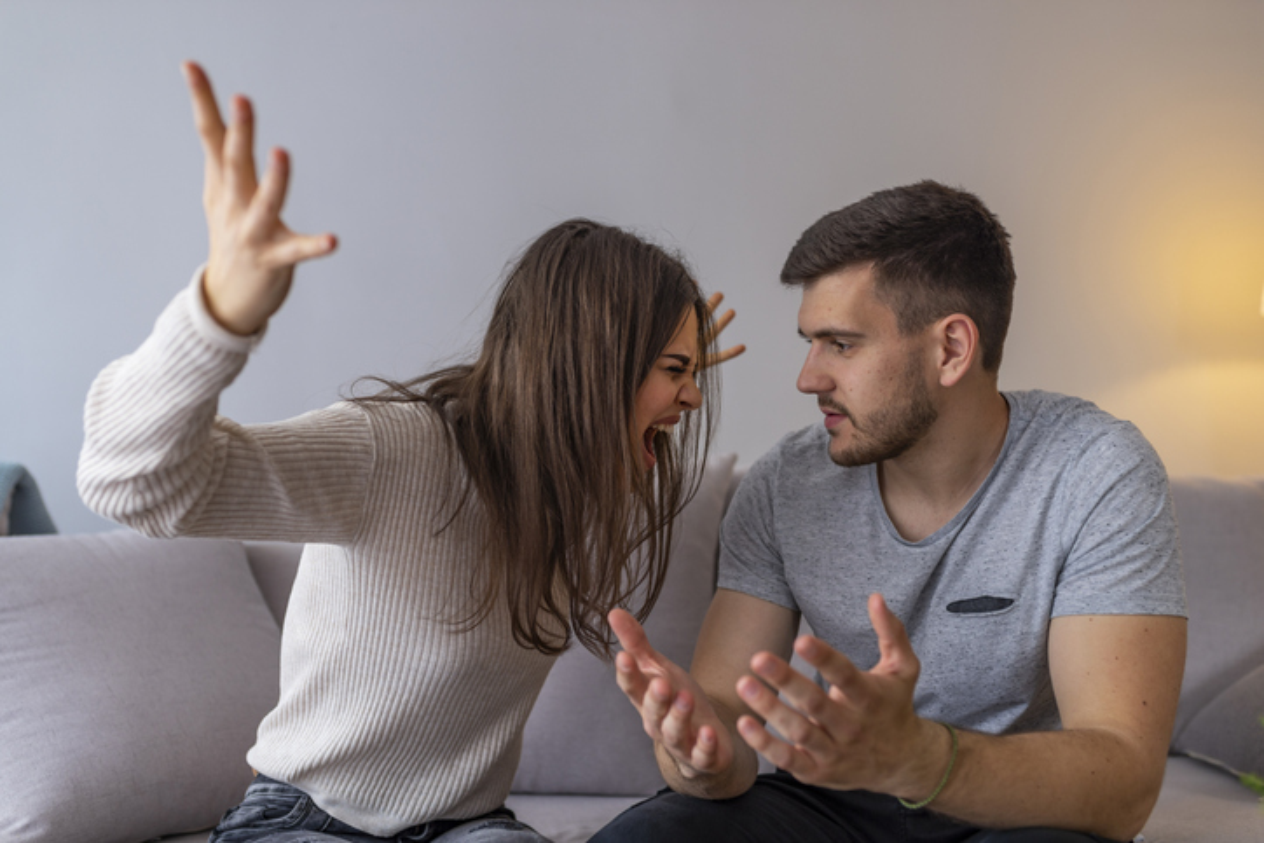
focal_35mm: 35
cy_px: 422
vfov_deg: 37.9
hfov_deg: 54.4
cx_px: 632
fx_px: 1229
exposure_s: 1/125
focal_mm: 35
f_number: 2.5
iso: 160
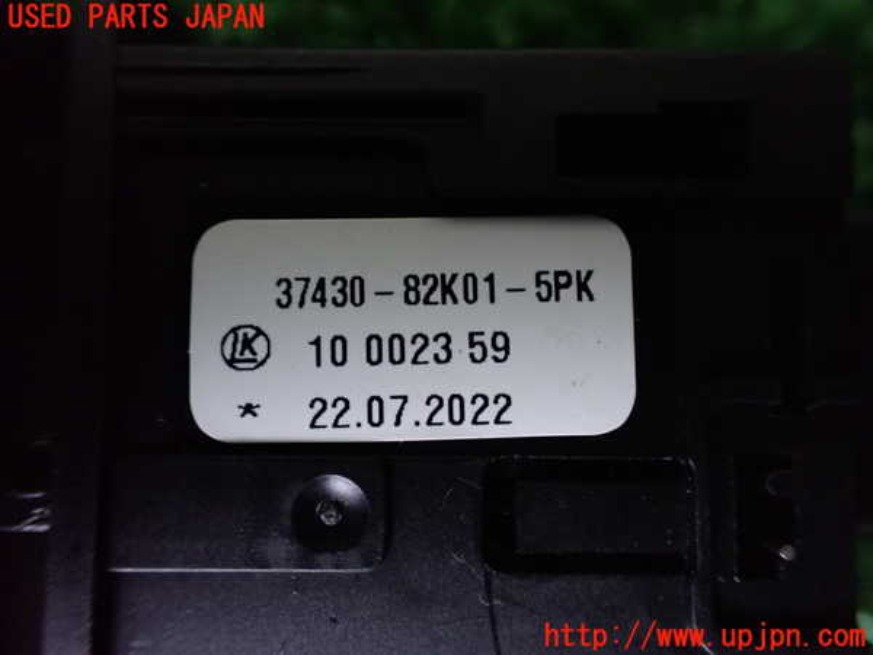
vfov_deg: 46.8
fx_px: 757
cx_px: 436
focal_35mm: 30
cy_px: 328
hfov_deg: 60.0
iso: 1250
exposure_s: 1/30
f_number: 2.3
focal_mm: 5.4
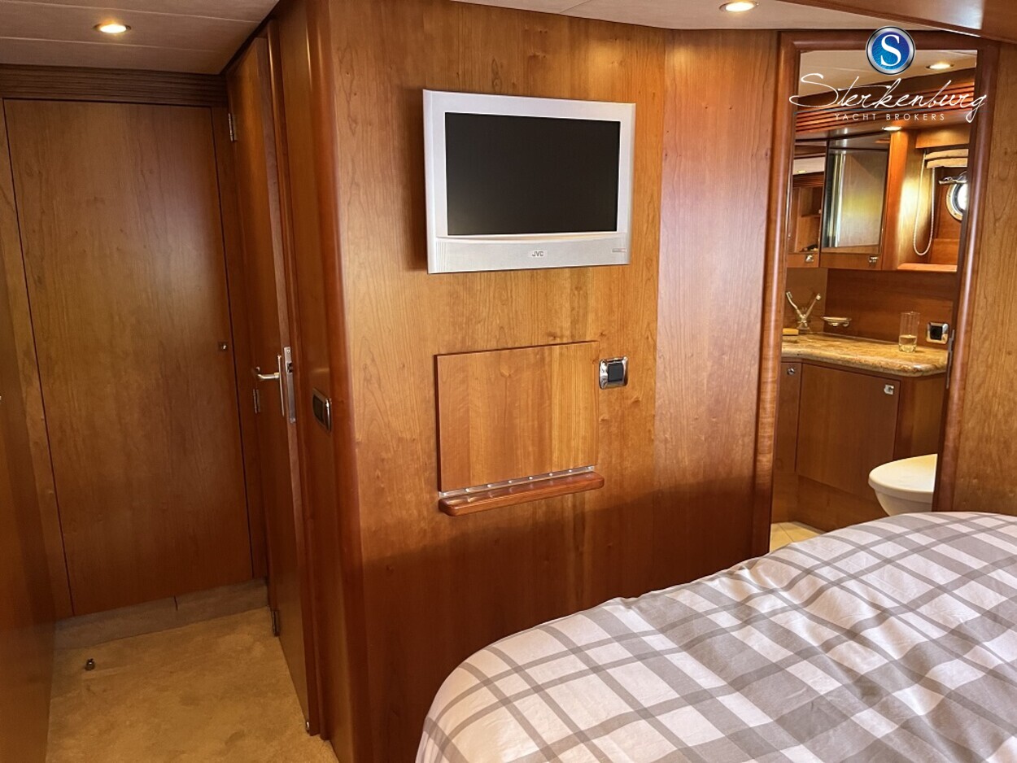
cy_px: 382
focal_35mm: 26
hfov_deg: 67.3
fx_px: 764
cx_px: 508
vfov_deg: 53.1
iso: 400
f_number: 1.6
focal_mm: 5.1
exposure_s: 1/39
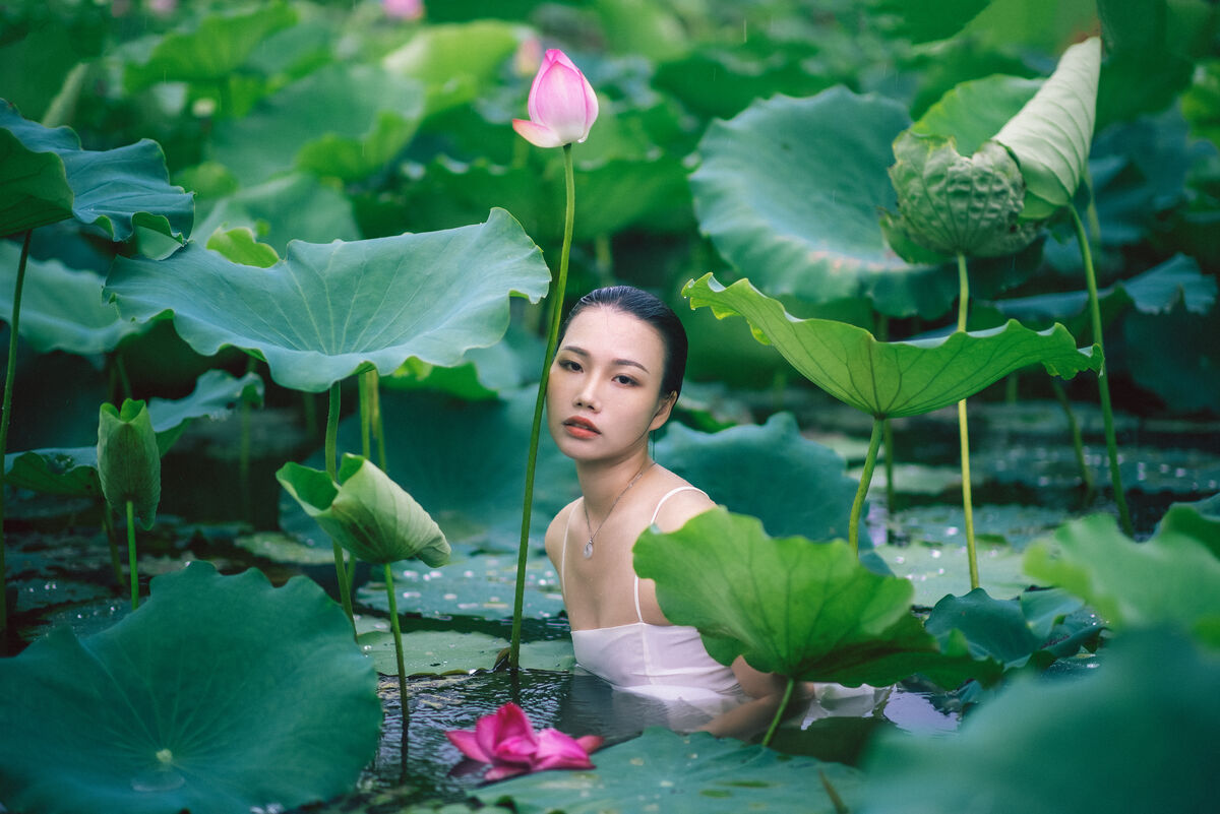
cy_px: 407
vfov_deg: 16.1
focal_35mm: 85
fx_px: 2881
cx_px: 610
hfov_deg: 23.9
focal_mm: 85
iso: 320
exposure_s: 1/320
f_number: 1.4
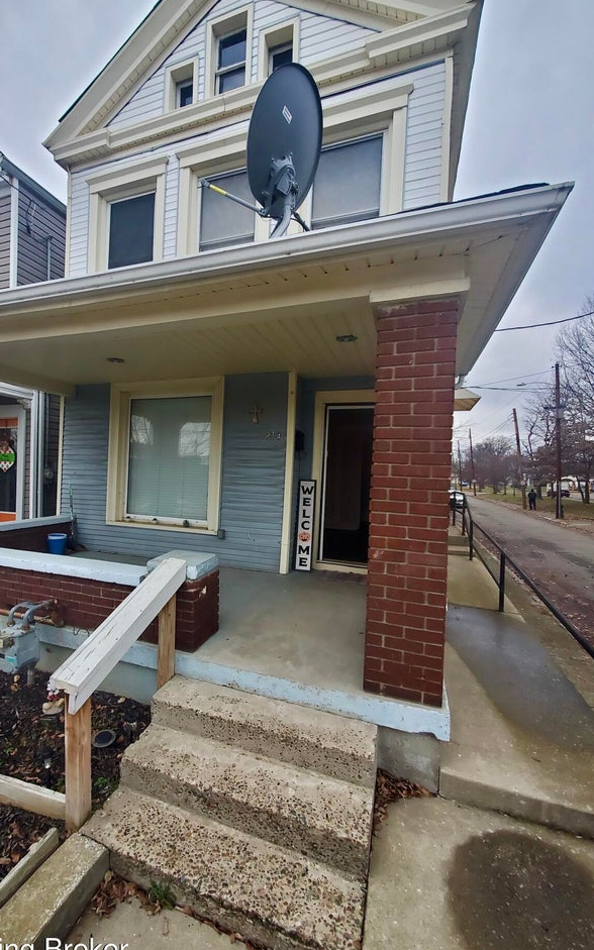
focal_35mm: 15
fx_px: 389
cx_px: 243
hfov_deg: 74.1
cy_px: 480
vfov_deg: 101.5
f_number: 2.2
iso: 80
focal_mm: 1.8
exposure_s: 1/120
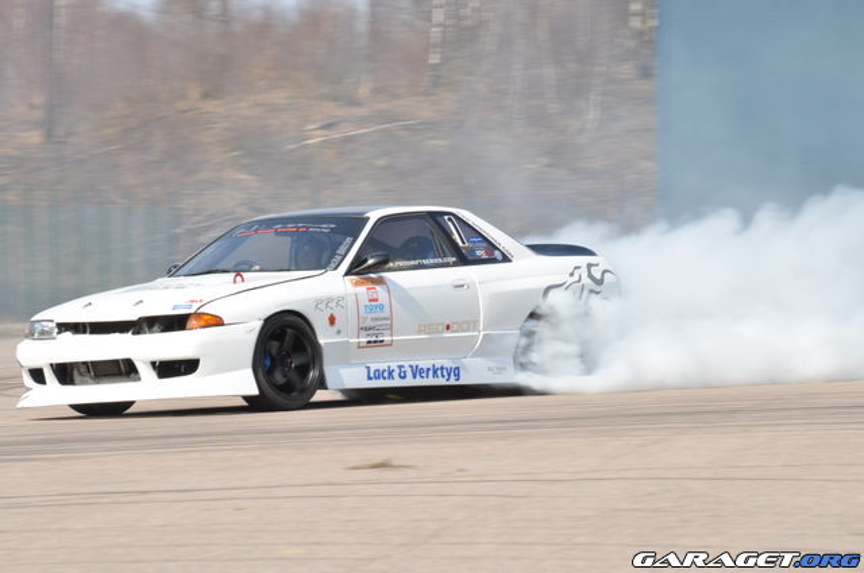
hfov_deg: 6.3
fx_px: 7910
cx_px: 432
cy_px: 286
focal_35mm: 330
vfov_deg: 4.2
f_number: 16
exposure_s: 1/125
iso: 320
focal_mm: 220
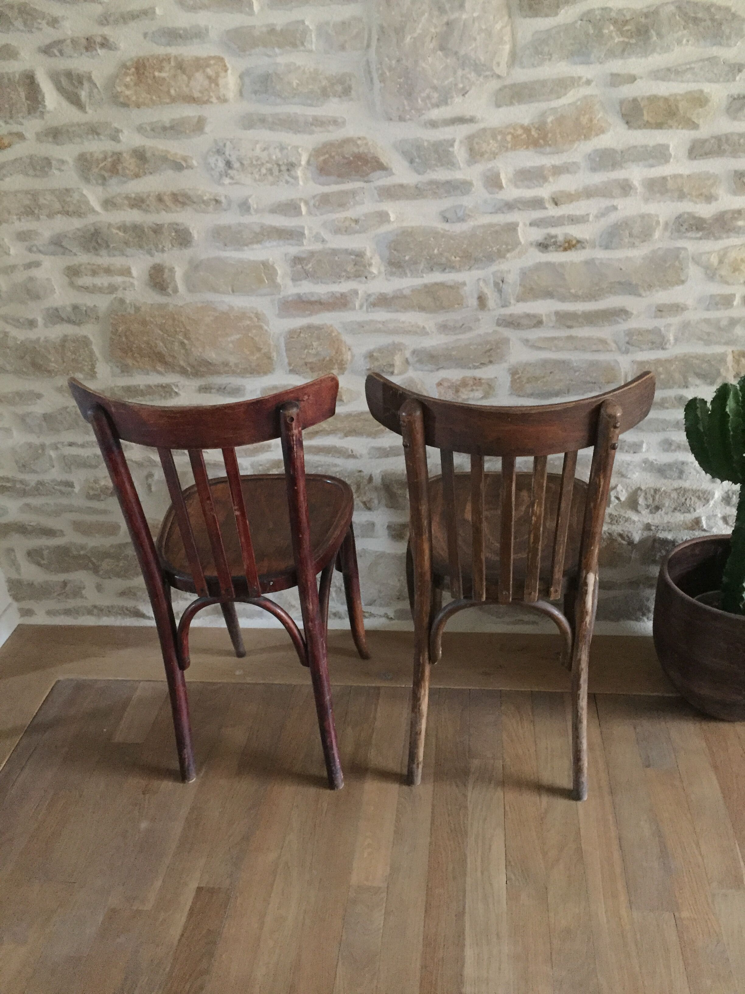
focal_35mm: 29
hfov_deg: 48.2
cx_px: 372
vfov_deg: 61.7
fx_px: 832
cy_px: 497
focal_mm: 4.15
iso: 640
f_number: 2.2
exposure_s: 1/17
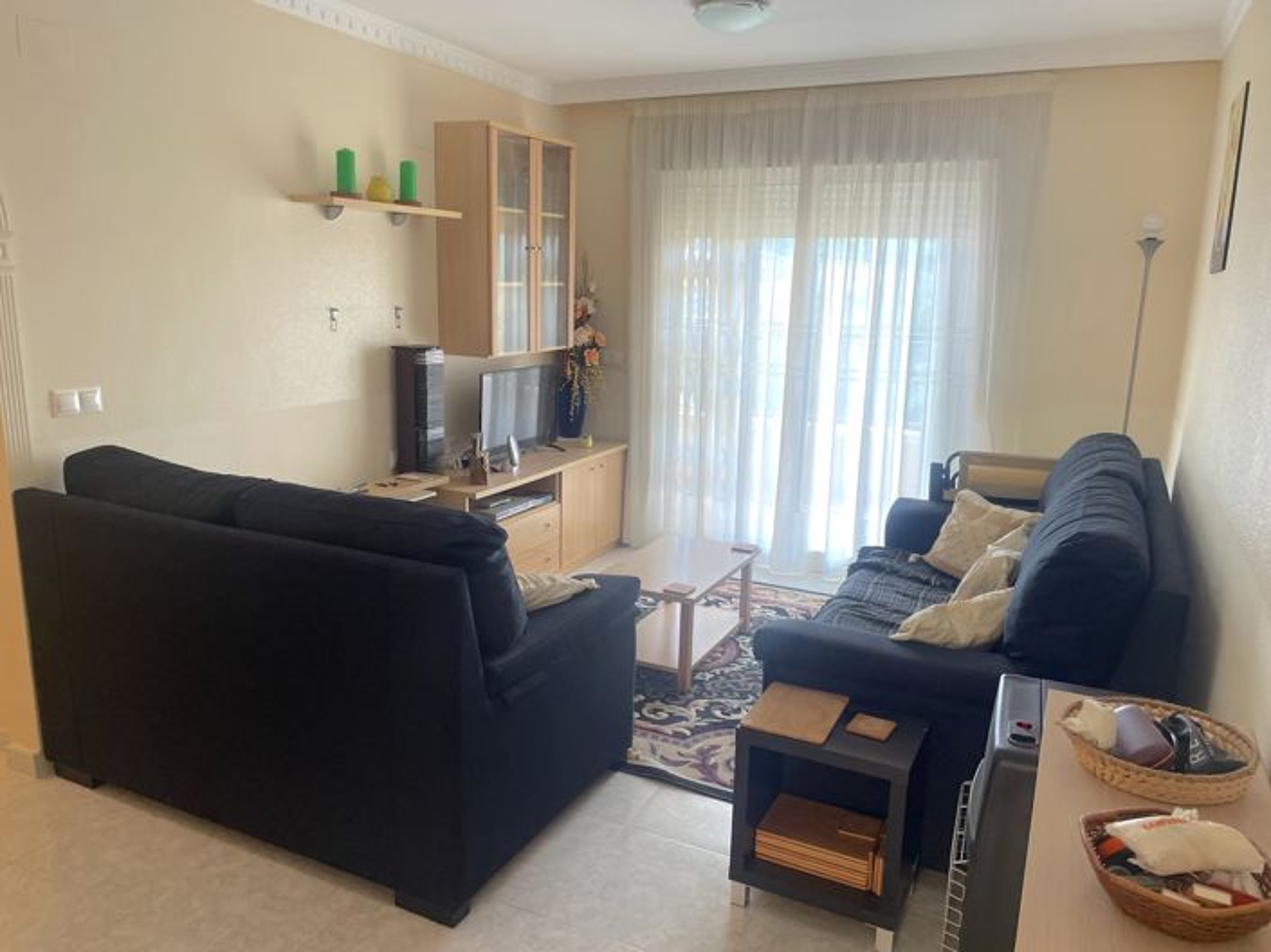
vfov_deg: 53.0
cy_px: 476
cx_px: 636
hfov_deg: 67.3
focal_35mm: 26
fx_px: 954
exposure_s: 1/100
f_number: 1.6
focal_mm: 4.2
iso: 80
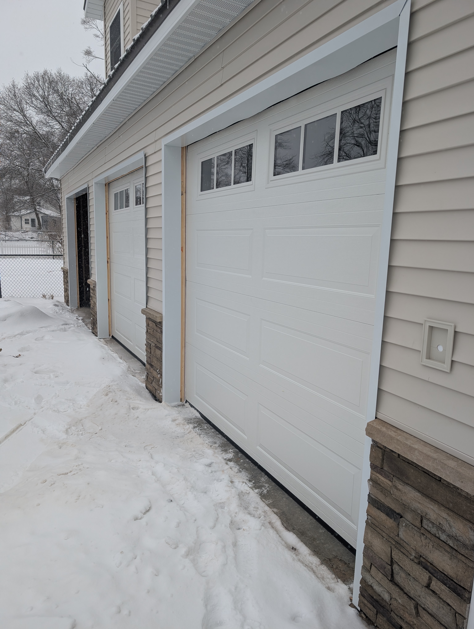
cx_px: 237
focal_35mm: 24
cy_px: 314
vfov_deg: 71.5
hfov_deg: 56.9
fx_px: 437
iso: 25
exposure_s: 1/308
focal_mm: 6.9
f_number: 1.68
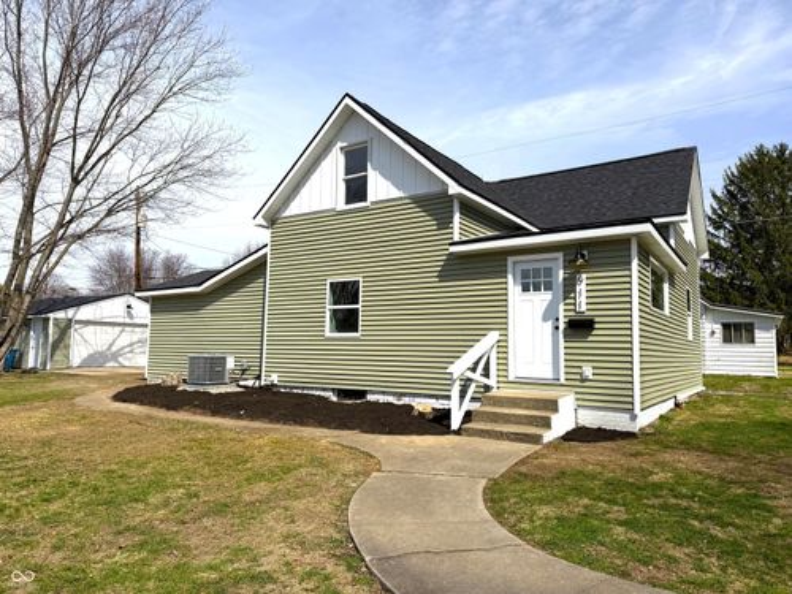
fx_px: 549
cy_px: 297
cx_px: 396
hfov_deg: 71.6
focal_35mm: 24
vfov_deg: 56.8
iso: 80
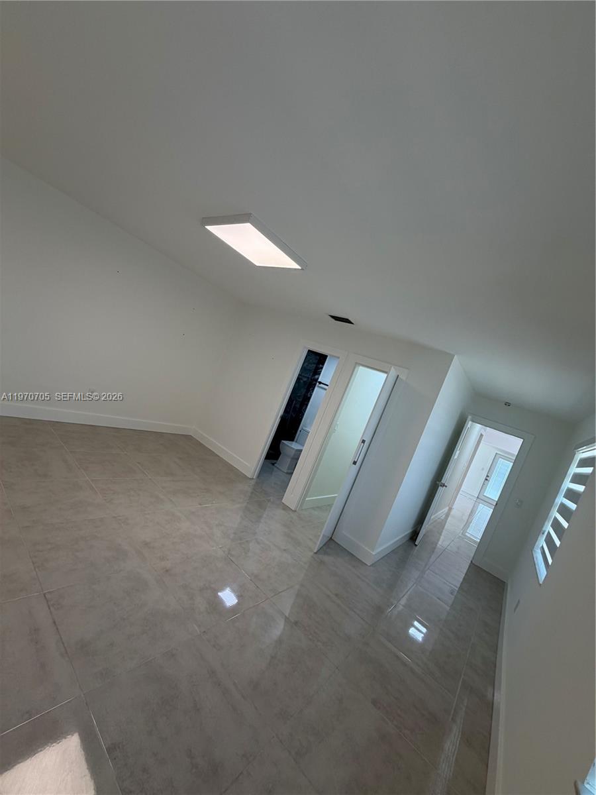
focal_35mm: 14
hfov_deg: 85.7
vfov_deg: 102.1
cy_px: 398
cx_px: 298
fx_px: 321
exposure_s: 1/120
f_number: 2.2
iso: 100
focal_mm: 2.22
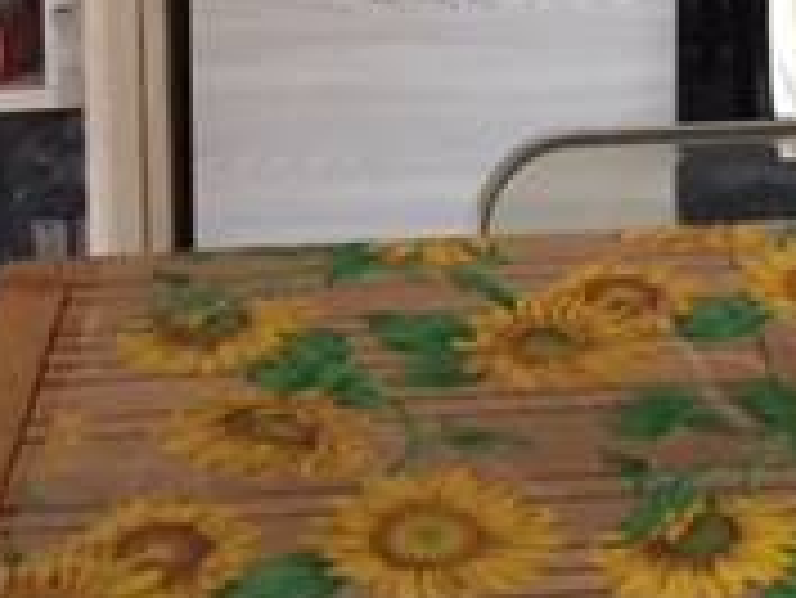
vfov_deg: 13.1
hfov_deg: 18.4
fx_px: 2416
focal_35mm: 105
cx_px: 693
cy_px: -382
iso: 250
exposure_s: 1/33
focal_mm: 4.15
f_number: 2.2
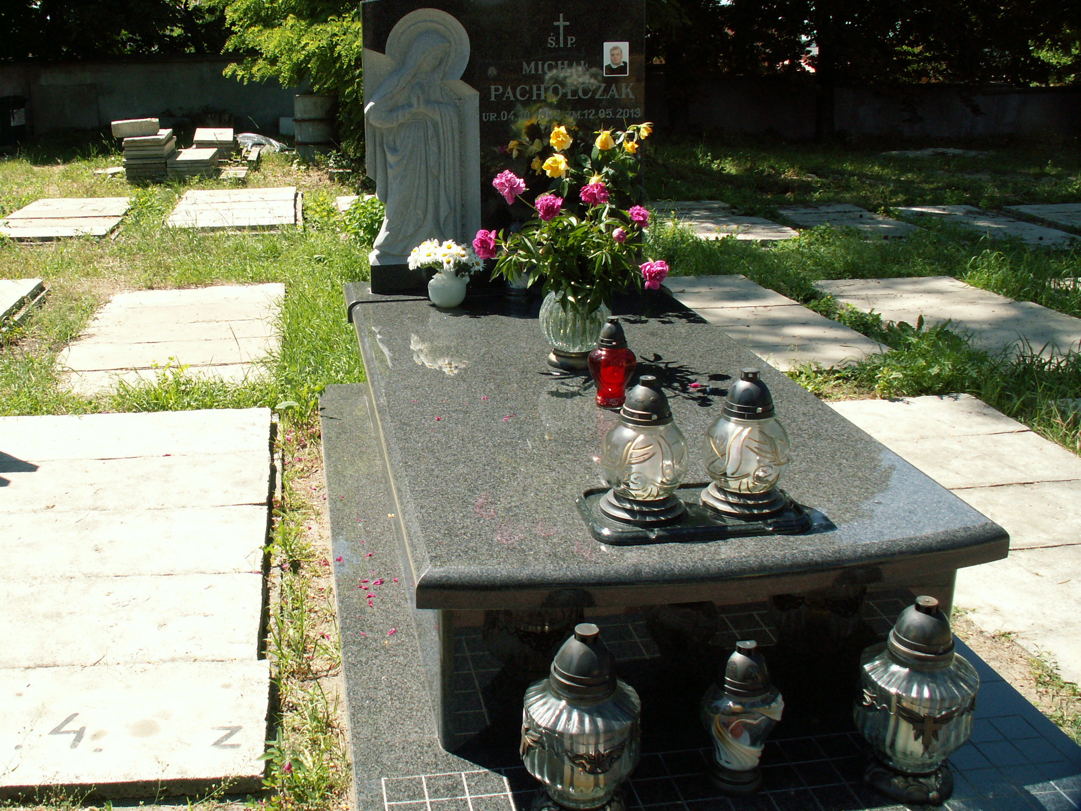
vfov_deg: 40.7
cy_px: 406
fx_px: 1093
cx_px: 540
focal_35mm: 35
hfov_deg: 52.6
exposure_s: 1/160
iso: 50
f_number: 5.6
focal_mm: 5.86
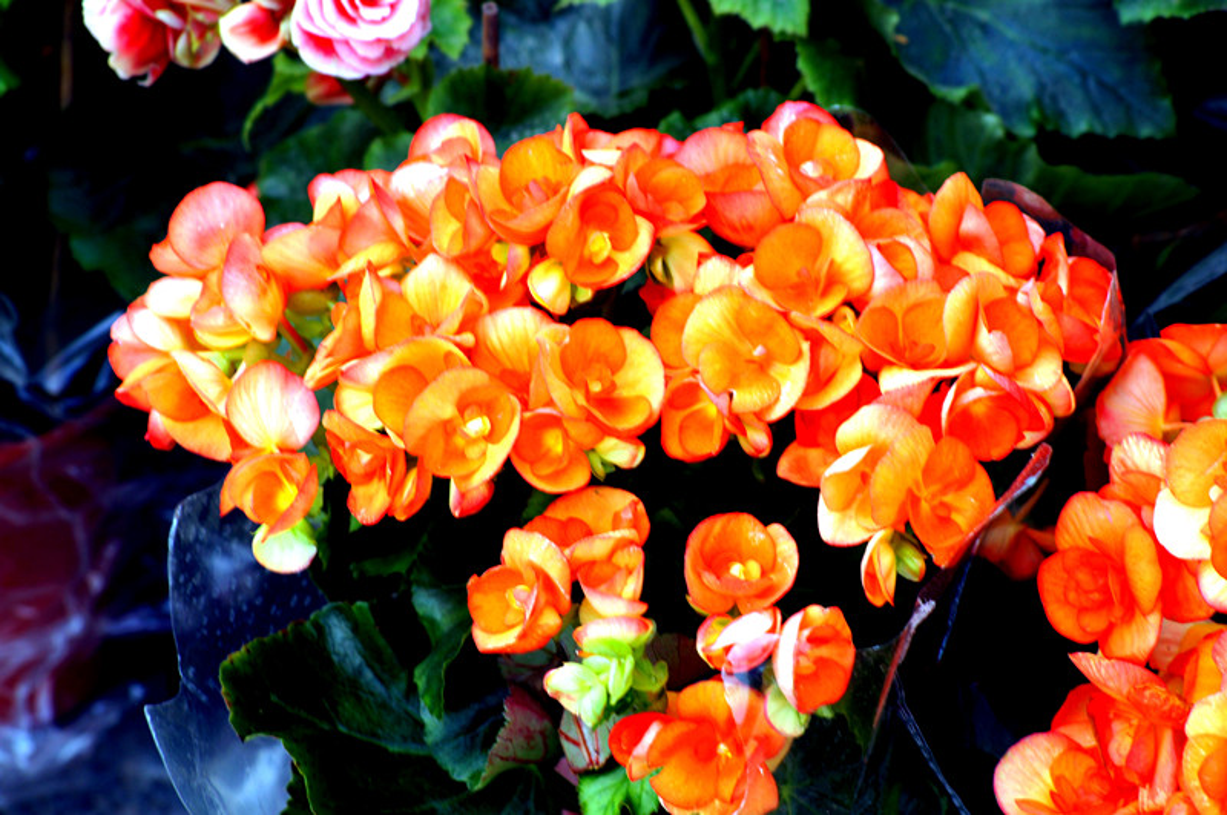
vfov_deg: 9.1
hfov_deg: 13.7
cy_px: 408
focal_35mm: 150
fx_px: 5105
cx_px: 614
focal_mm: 100
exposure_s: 1/40
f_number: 8
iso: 100
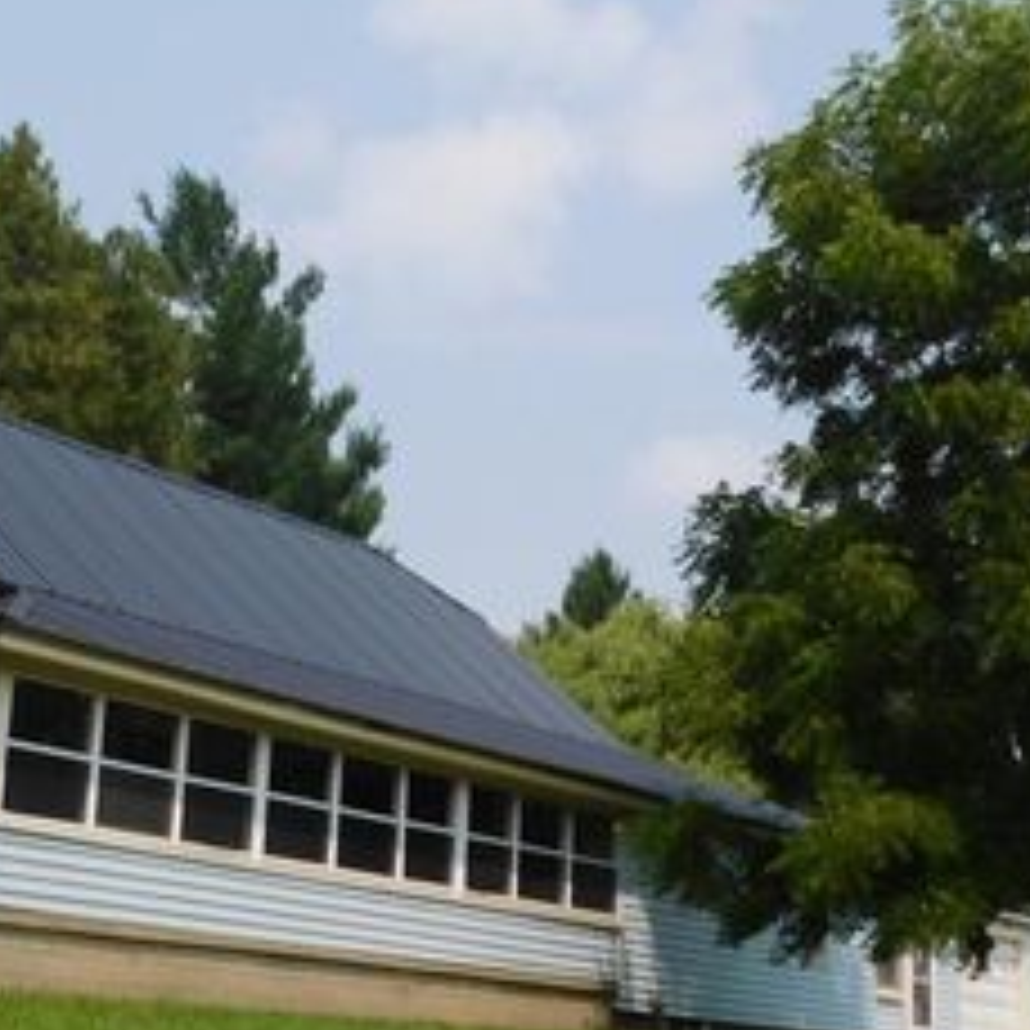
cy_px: 636
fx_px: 1953
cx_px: 130
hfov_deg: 28.6
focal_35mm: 58
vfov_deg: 29.5
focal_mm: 5.3
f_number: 6.4
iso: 125
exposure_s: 1/500
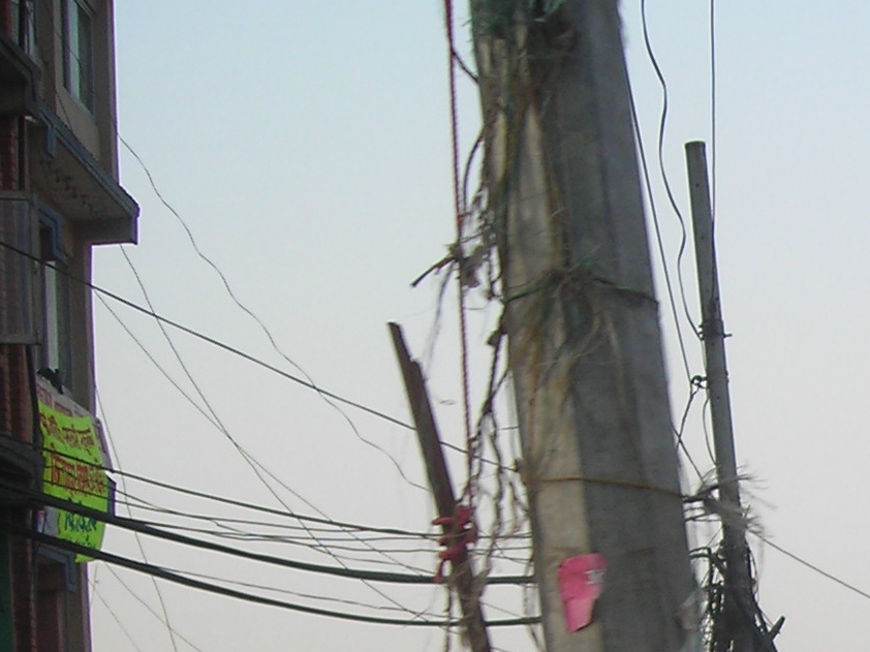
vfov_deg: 12.3
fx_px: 2940
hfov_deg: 16.0
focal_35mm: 117
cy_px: 836
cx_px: 1126
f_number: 3.2
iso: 50
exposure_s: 1/285
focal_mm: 6.3
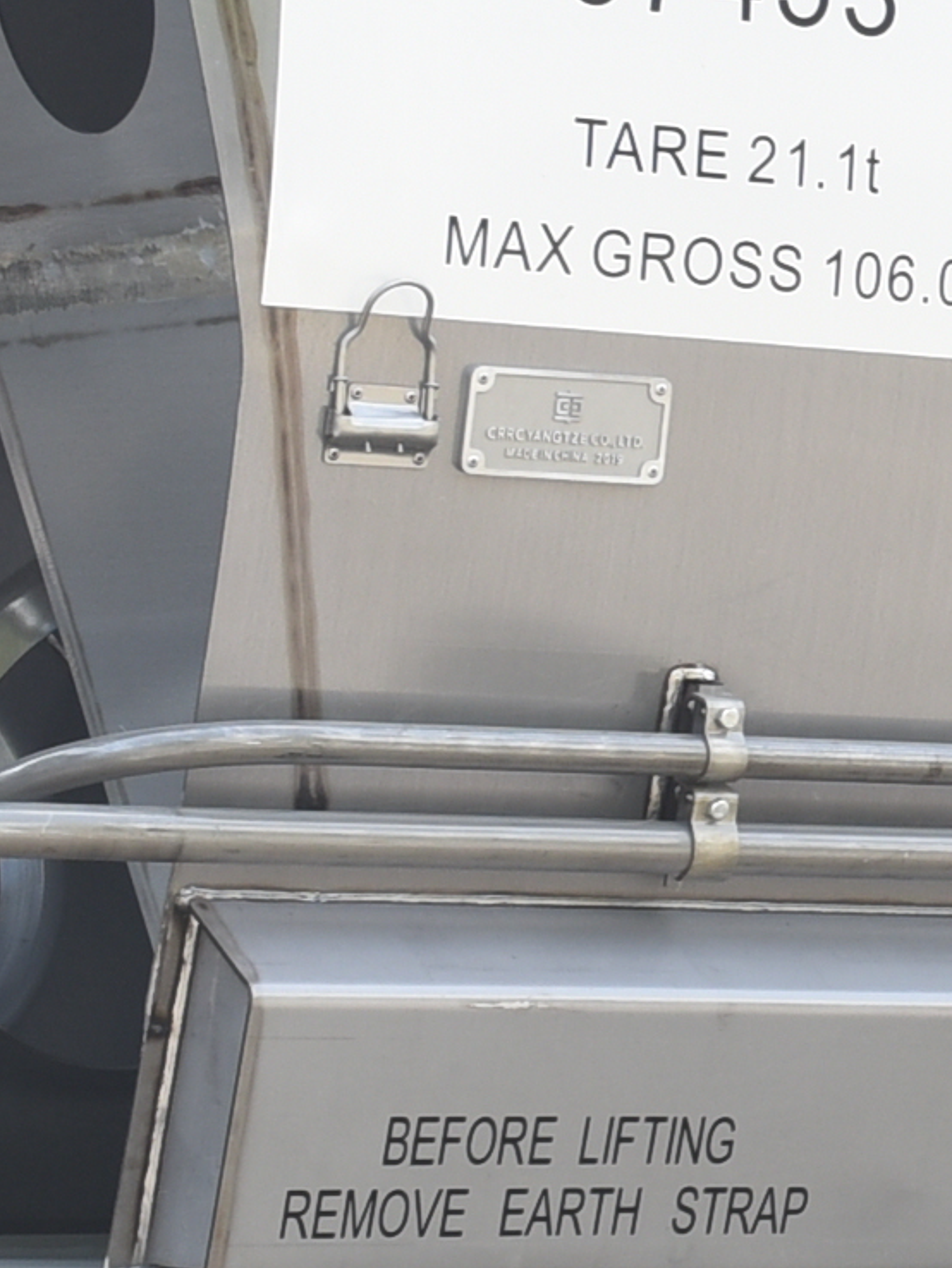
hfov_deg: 6.2
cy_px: 493
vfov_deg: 8.6
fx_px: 8429
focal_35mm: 230
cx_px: 2220
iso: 180
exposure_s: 1/250
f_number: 4.5
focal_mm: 32
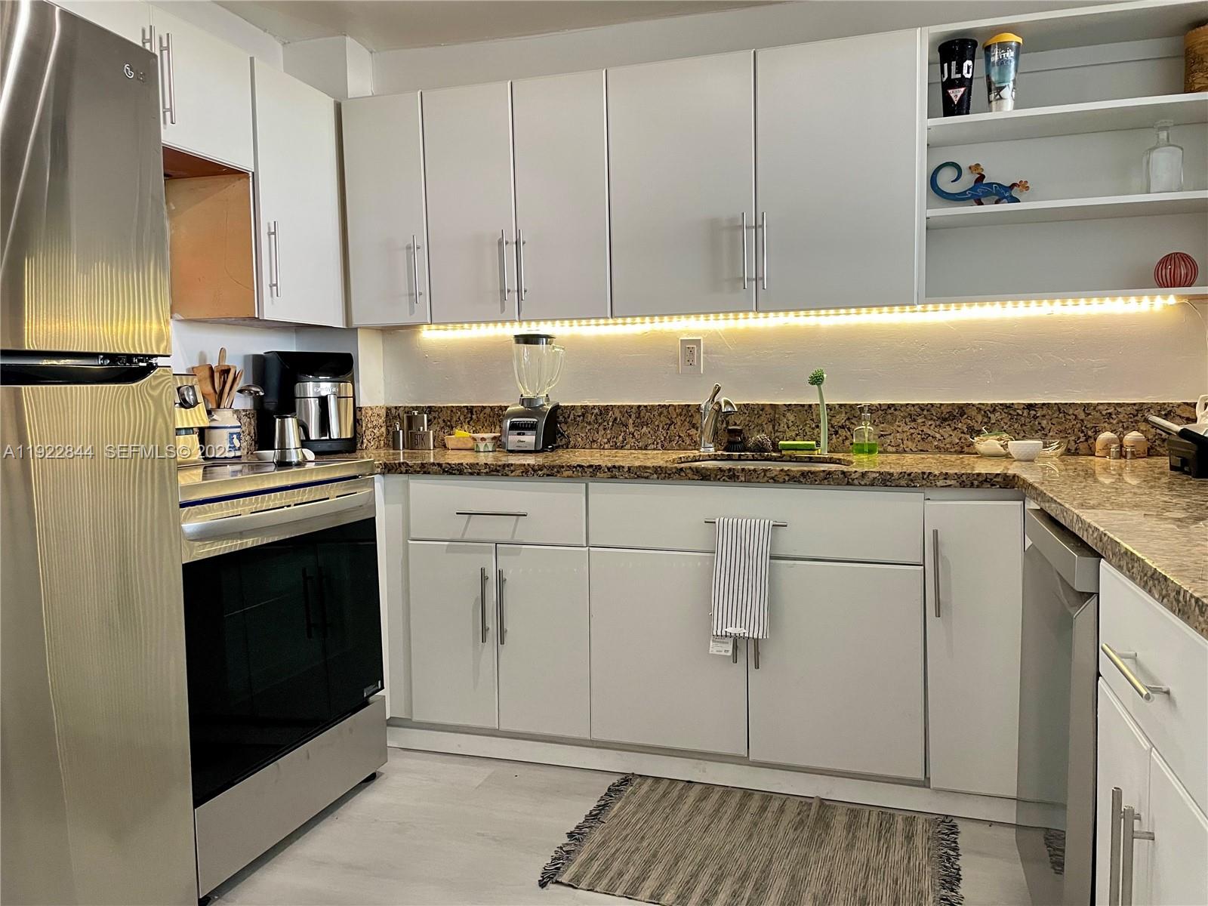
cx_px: 604
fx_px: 907
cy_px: 453
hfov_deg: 67.3
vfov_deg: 53.1
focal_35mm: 26
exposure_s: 1/60
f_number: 1.6
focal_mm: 4.2
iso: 200
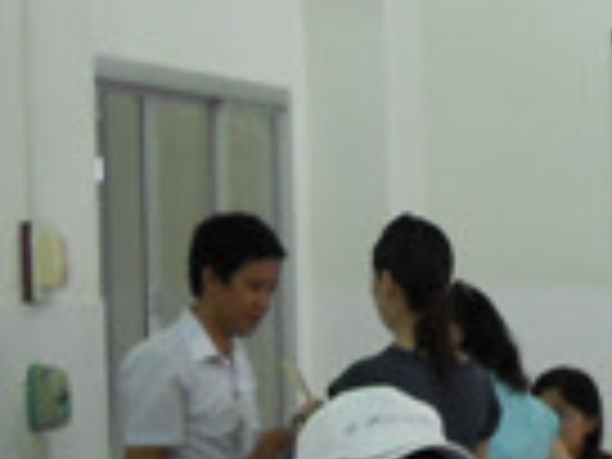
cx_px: 1008
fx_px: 2917
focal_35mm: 165
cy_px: 734
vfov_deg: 8.7
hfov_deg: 11.3
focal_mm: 6
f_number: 2.8
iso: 160
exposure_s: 1/45
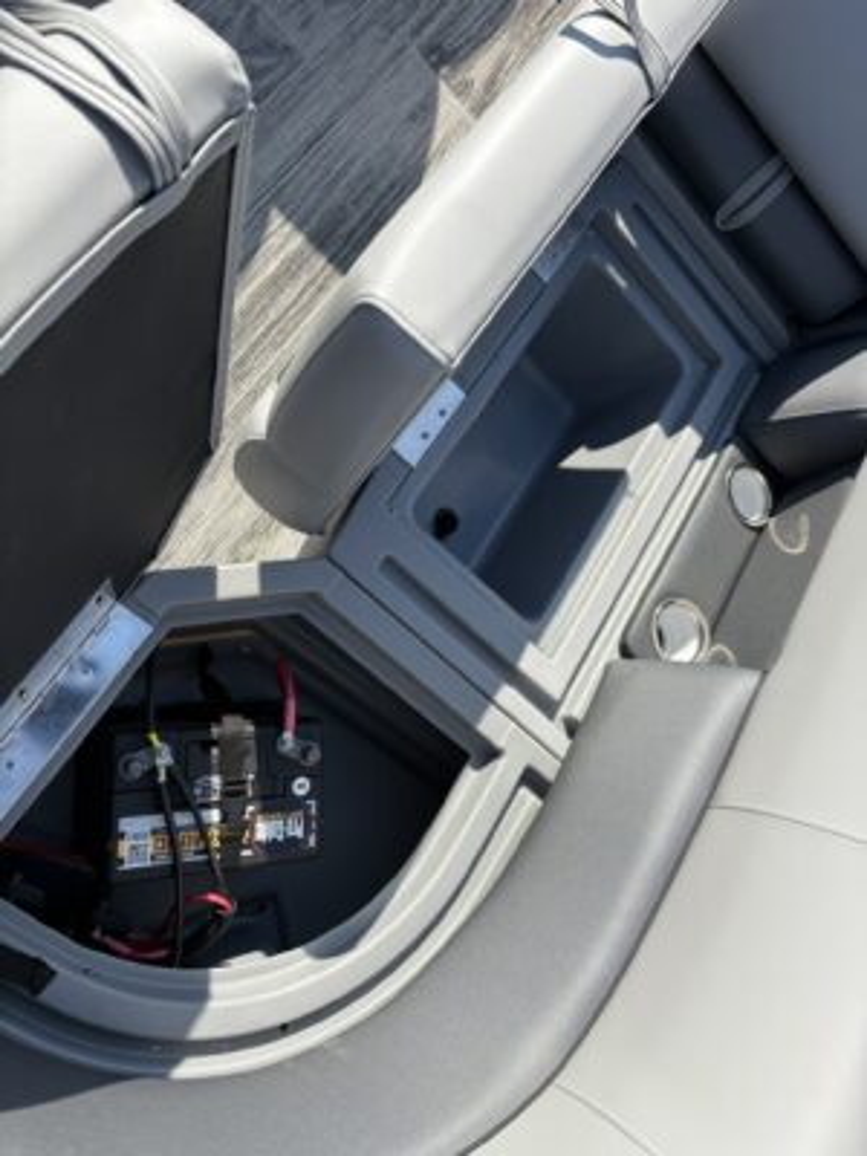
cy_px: 578
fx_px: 868
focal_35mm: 26
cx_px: 434
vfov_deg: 67.3
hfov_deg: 53.1
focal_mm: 5.96
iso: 50
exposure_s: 1/1984
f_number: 1.6
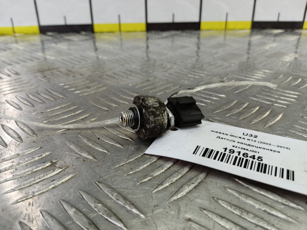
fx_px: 239
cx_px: 154
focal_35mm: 27
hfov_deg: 65.3
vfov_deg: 51.4
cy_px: 115
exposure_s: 1/33.3
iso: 103
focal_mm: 4.11
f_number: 1.6
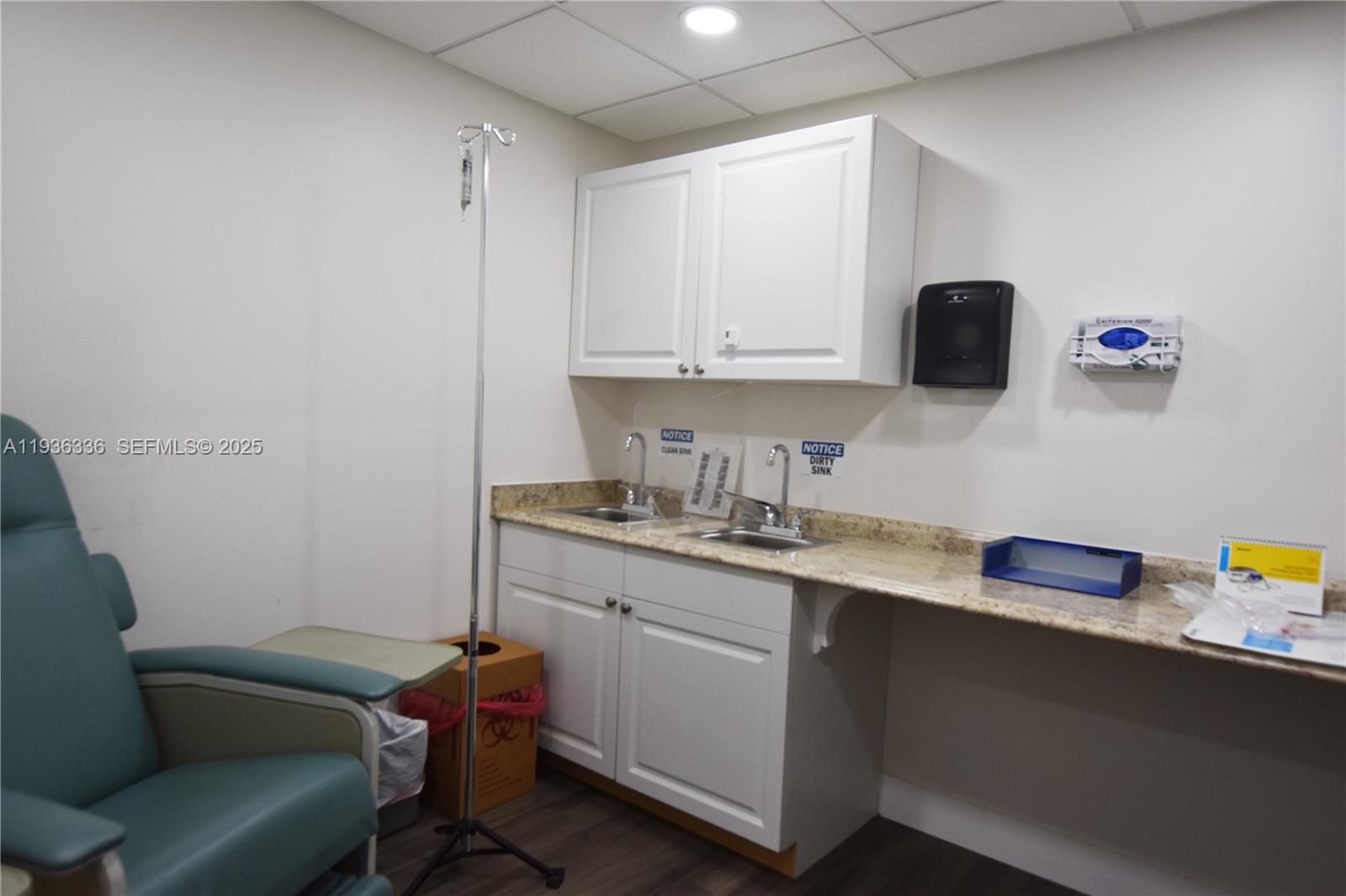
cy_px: 448
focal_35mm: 21
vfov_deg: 59.5
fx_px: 785
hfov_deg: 81.2
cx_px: 673
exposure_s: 1/80
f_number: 4.5
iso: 400
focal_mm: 14
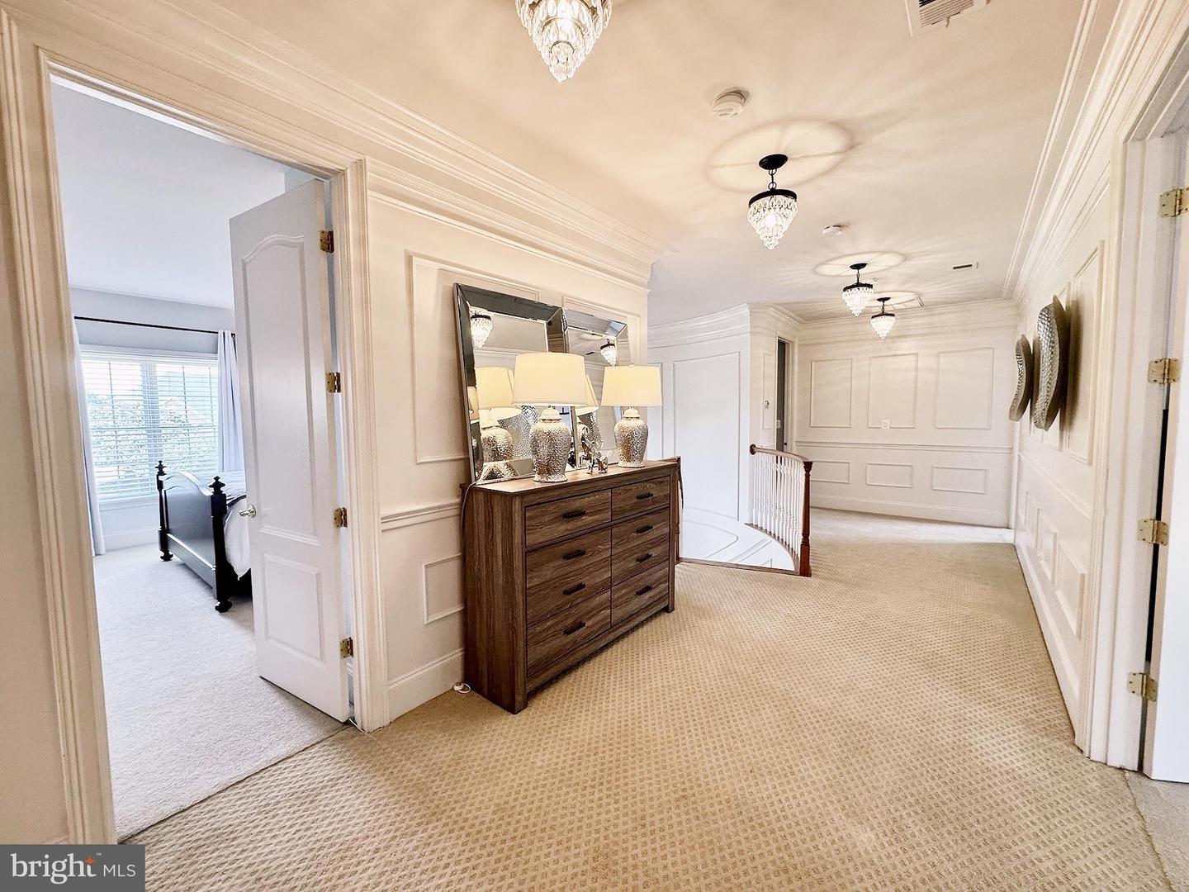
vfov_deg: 85.7
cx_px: 594
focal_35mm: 14
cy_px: 446
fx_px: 481
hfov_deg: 102.1
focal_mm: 2.22
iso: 250
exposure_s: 1/120
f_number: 2.2
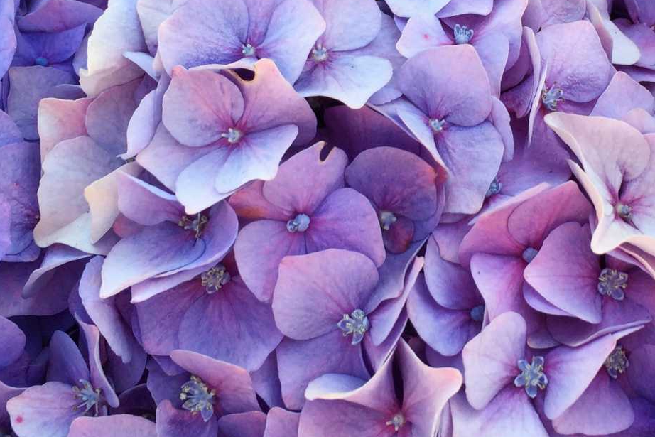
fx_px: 1219
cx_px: 462
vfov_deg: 20.1
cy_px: 92
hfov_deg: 29.7
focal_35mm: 67
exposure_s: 1/275
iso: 32
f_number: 2.2
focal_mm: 4.15
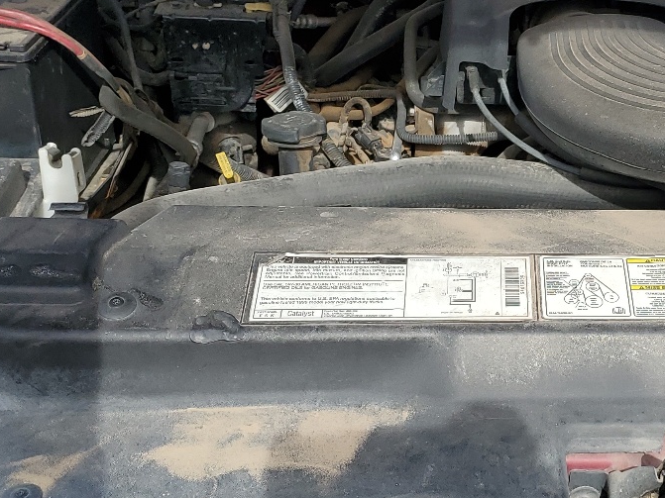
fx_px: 1191
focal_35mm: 62
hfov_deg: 30.1
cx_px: 574
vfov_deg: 23.6
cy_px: 293
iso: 50
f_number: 1.5
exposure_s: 1/1667
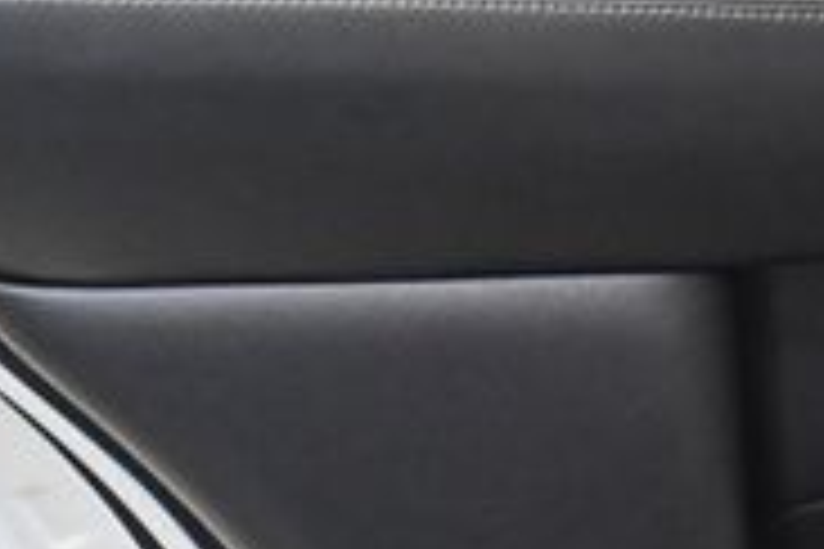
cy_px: 94
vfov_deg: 10.8
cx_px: 590
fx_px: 2884
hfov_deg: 16.2
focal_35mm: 126
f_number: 3.5
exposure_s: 1/80
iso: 3200
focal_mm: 18
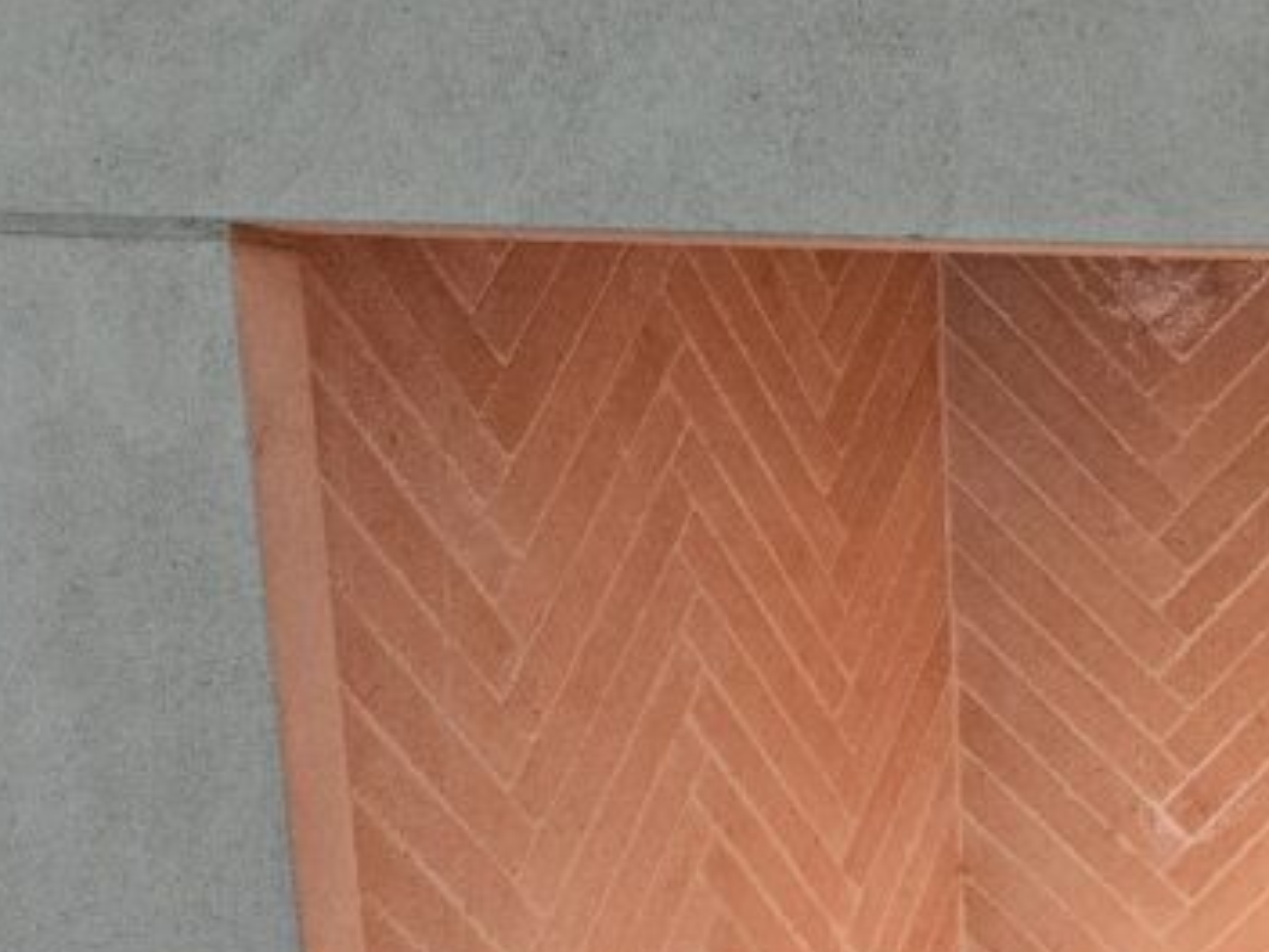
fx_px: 2456
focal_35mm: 67
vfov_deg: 21.0
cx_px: 1363
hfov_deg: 26.8
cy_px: 1002
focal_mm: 5.4
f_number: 1.8
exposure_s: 1/170
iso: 800
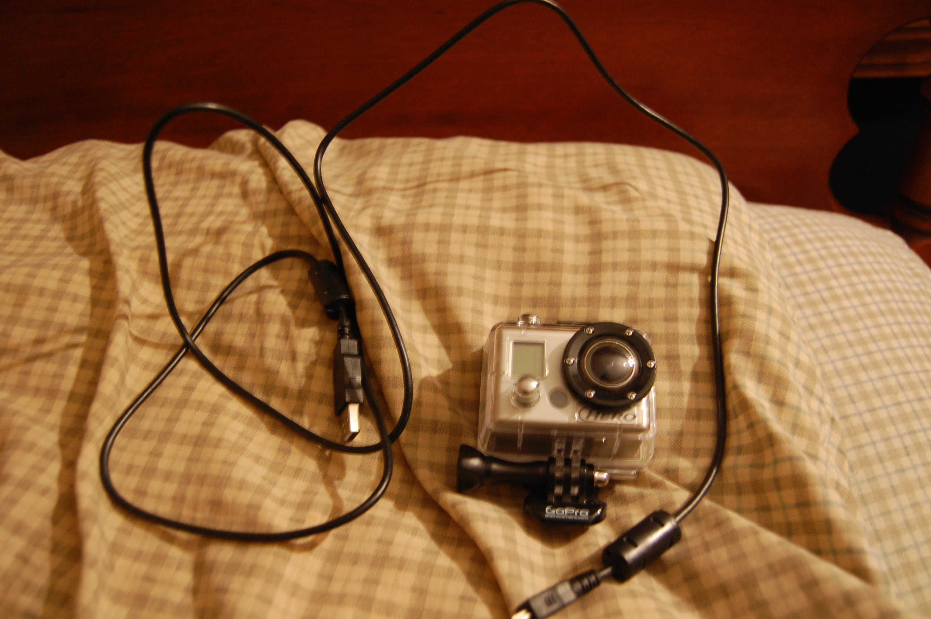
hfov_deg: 64.6
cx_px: 466
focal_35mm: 28
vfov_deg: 45.6
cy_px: 310
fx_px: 736
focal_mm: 19
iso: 800
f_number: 3.5
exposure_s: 1/5
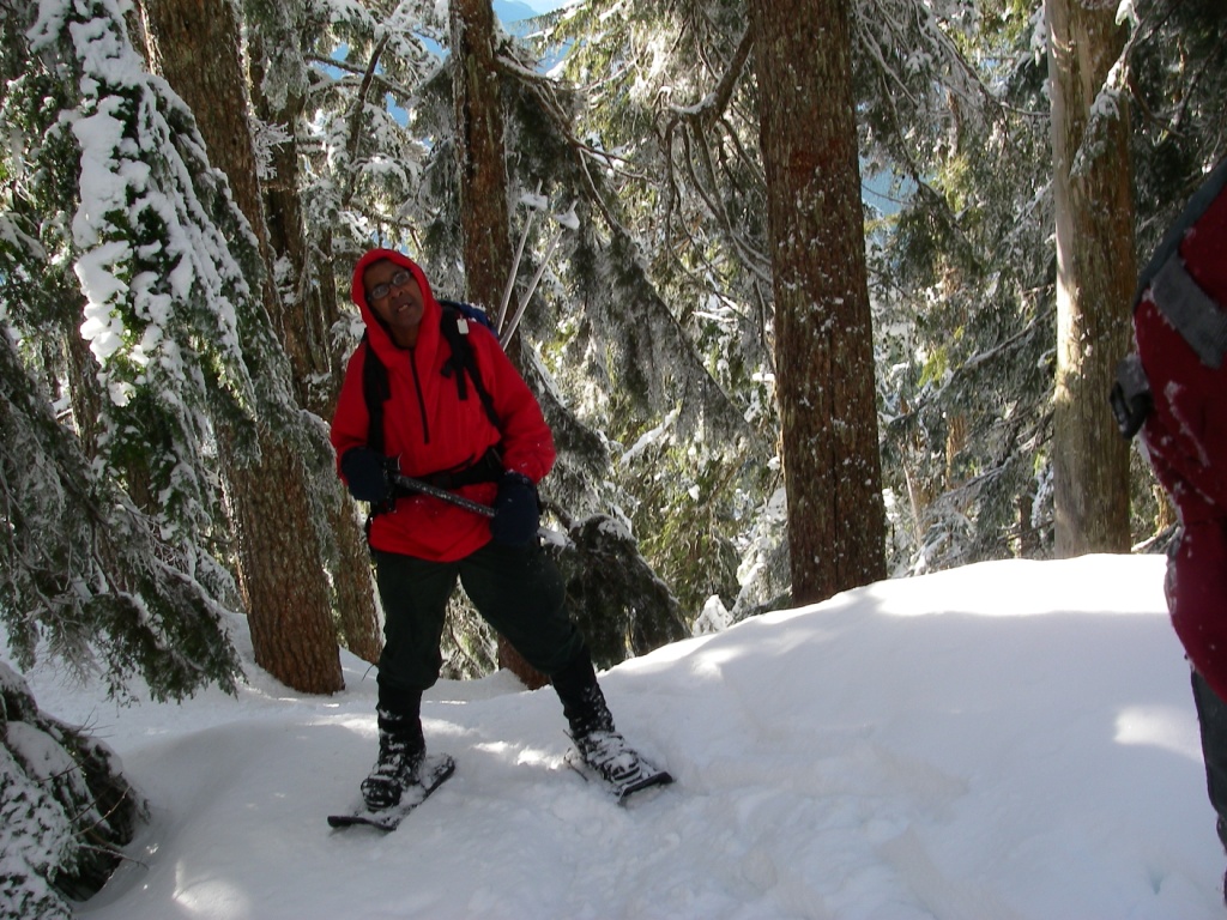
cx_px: 614
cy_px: 460
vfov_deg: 37.7
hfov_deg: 49.0
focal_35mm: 38
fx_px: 1347
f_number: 6.6
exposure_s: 1/50
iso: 64
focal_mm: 6.3
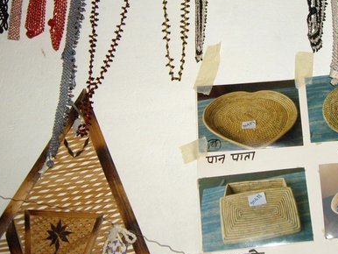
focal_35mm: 63
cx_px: 224
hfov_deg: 30.5
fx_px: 616
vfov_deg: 23.0
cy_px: 56
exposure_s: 1/40
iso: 200
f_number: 2.7
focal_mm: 6.2
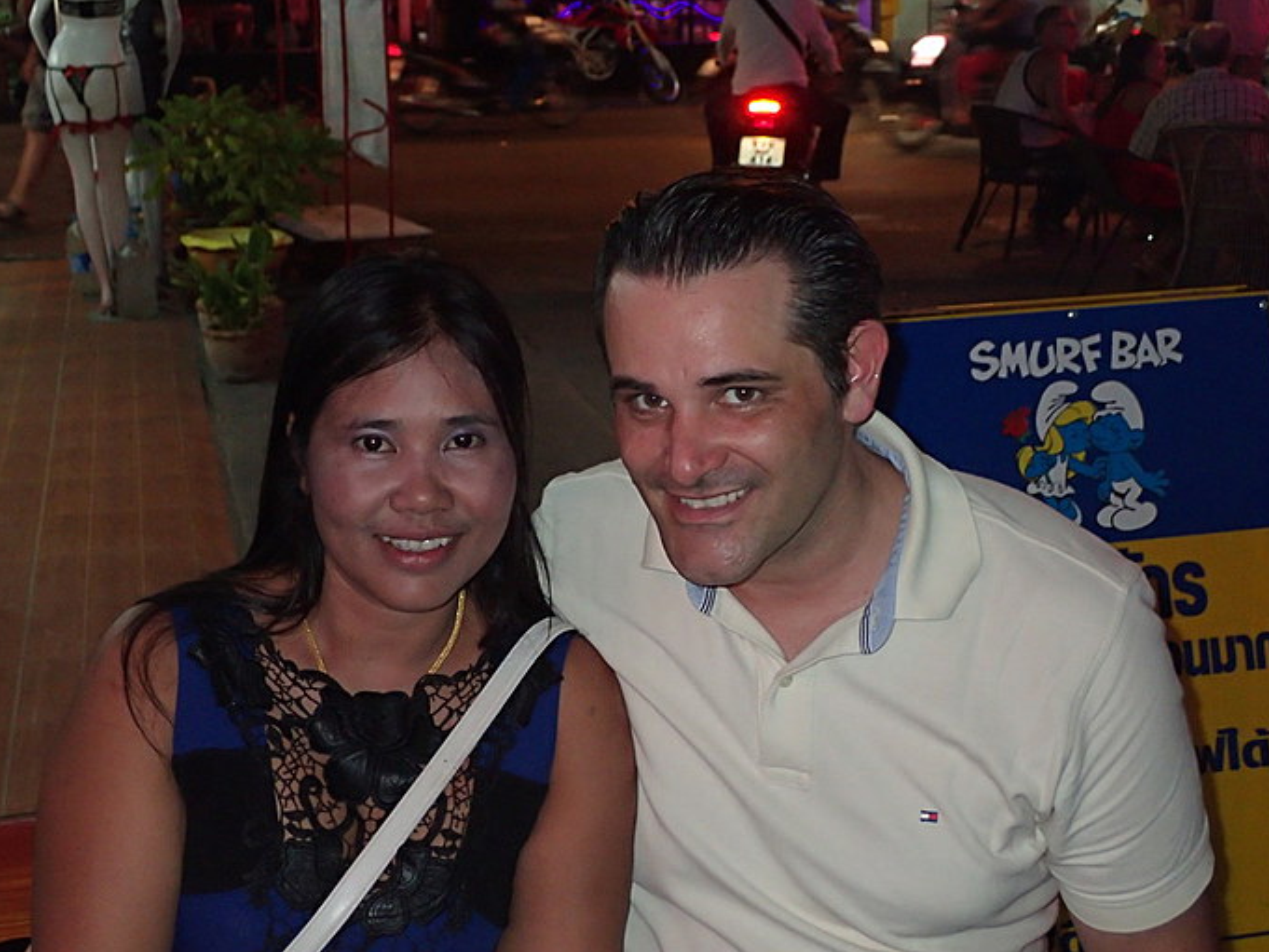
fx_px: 1980
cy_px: 469
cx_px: 621
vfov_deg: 27.0
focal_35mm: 54
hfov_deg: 35.5
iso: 640
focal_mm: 8.41
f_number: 3.1
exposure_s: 1/50
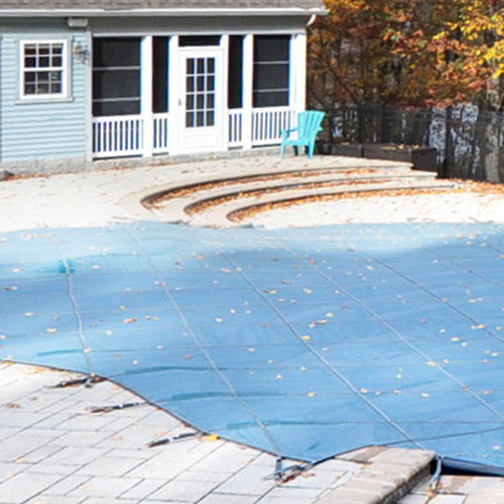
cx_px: 652
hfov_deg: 21.9
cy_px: 103
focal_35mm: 71
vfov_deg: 23.9
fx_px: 1172
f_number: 5.6
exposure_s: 1/200
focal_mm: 11
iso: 640
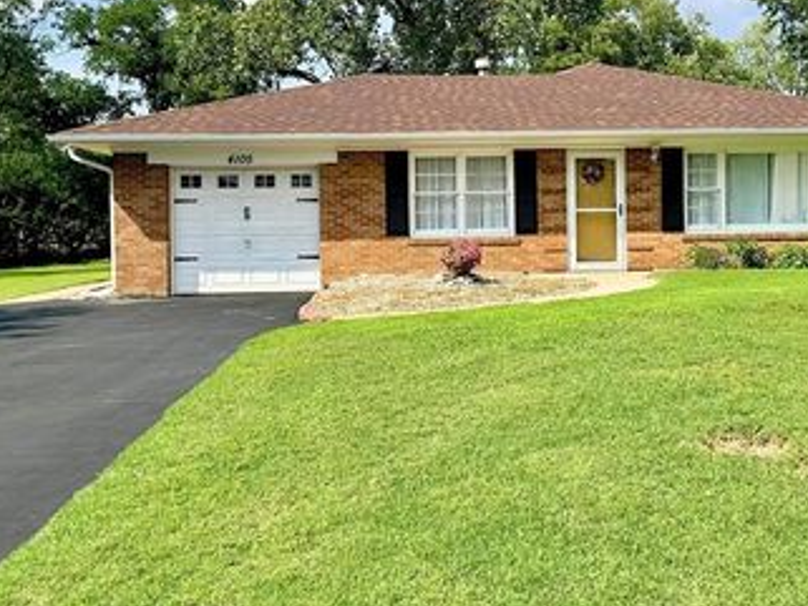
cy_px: 235
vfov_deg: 34.2
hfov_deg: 44.4
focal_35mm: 42
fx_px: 981
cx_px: 501
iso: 80
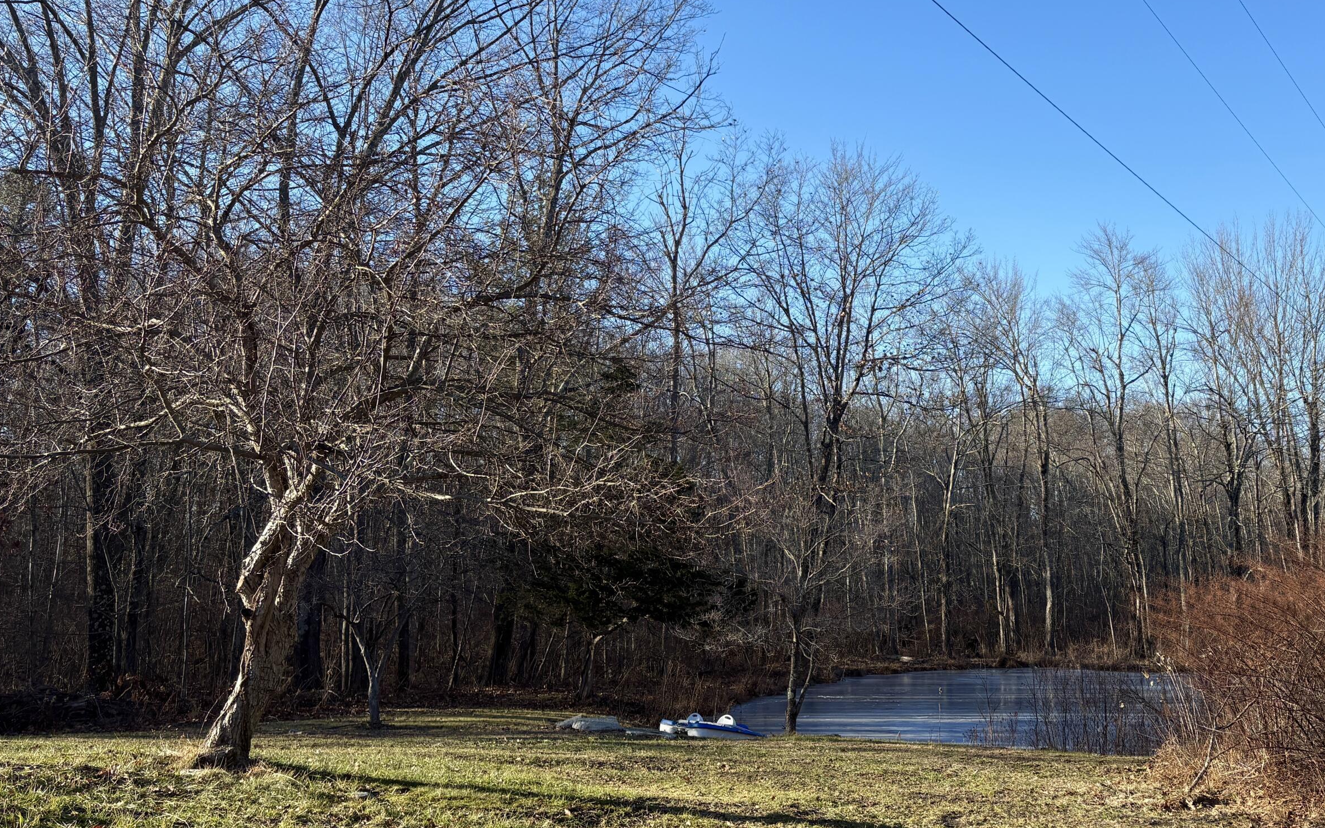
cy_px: 310
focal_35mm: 35
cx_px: 836
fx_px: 1264
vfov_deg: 36.1
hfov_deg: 54.6
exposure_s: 1/1451
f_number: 1.6
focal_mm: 5.96
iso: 50
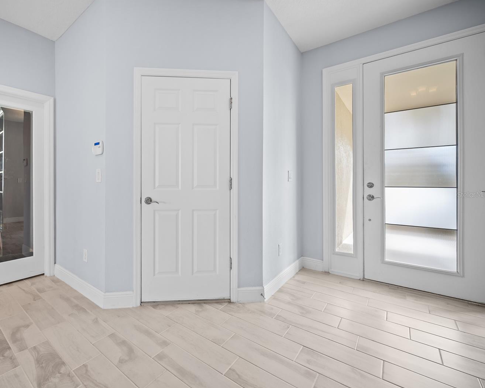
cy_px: 195
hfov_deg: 92.0
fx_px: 230
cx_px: 195
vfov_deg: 80.4
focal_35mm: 16
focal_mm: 14
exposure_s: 1/6
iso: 100
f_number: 4
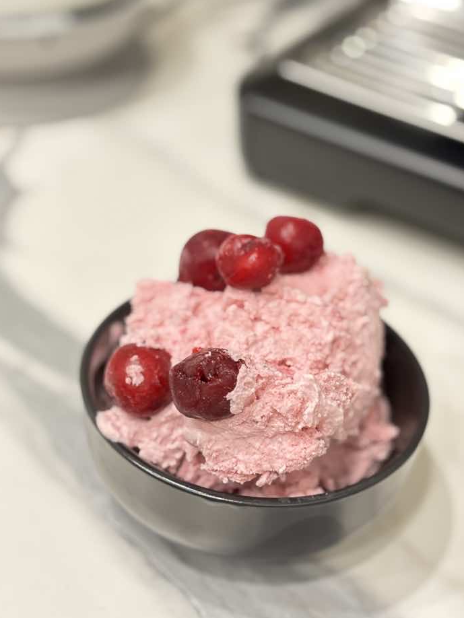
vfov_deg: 33.2
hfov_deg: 25.2
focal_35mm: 58
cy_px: 310
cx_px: 244
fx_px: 1036
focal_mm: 5.96
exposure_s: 1/33
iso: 160
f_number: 1.6
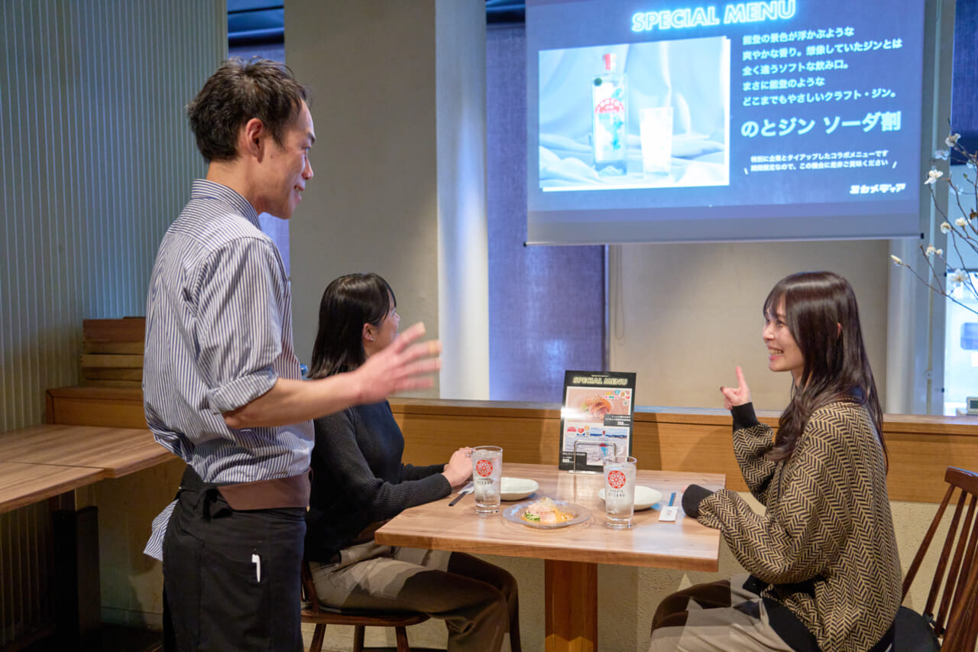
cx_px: 489
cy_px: 326
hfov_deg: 58.7
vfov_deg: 41.1
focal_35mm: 32
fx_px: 869
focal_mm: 32
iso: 3200
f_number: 4
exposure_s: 1/80
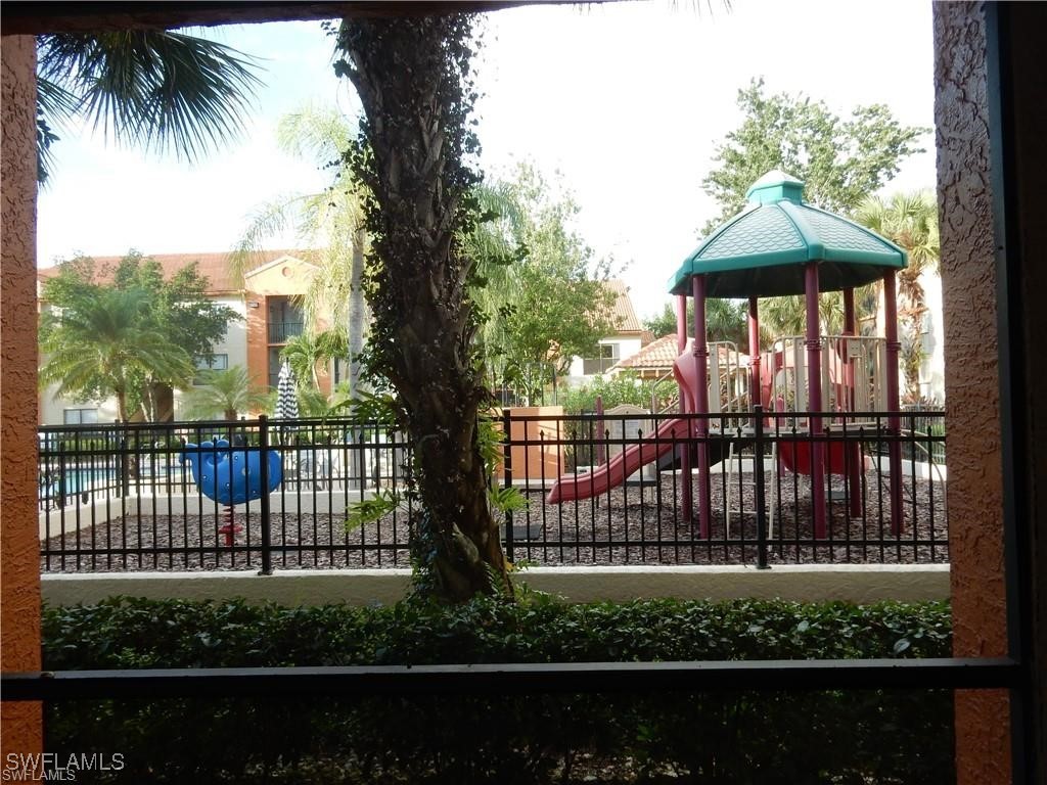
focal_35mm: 25
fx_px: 756
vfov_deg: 54.9
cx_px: 524
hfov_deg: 69.4
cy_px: 392
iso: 125
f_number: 3.7
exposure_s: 1/100
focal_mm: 4.5
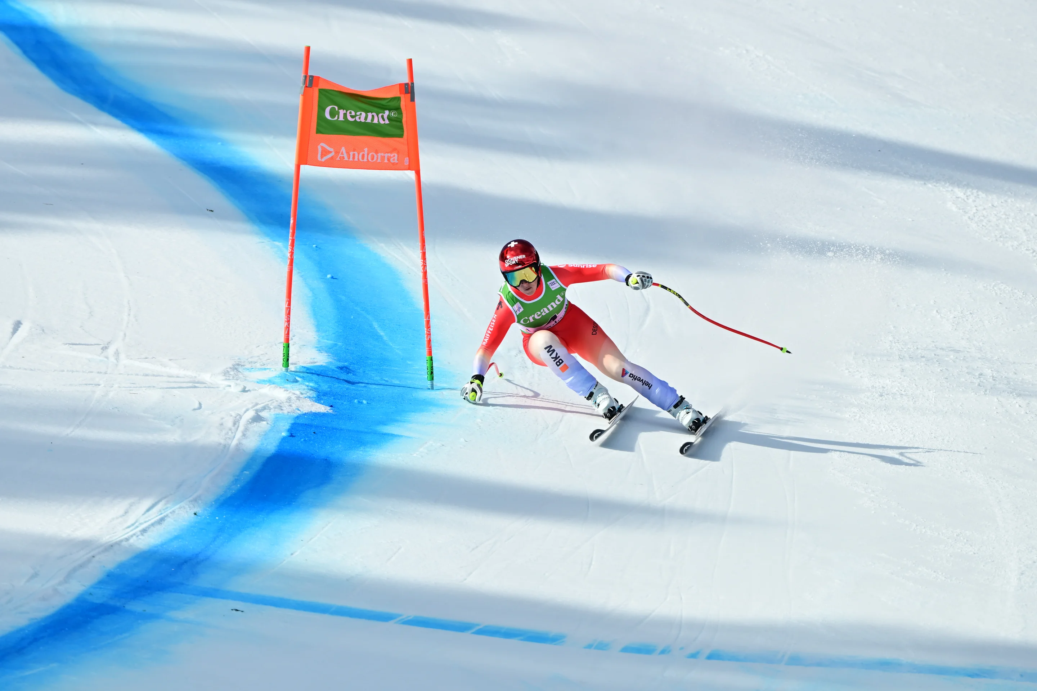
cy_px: 346
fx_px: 24191
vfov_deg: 1.6
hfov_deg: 2.5
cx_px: 518
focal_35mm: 840
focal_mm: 560
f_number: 5
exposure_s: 1/3200
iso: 320
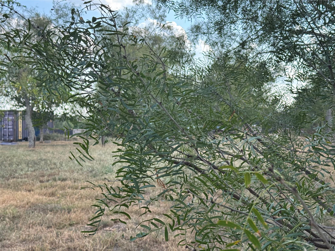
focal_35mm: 48
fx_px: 465
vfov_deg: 30.3
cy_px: 126
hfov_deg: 39.7
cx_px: 168
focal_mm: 6.76
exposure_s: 1/739
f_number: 1.78
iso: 64
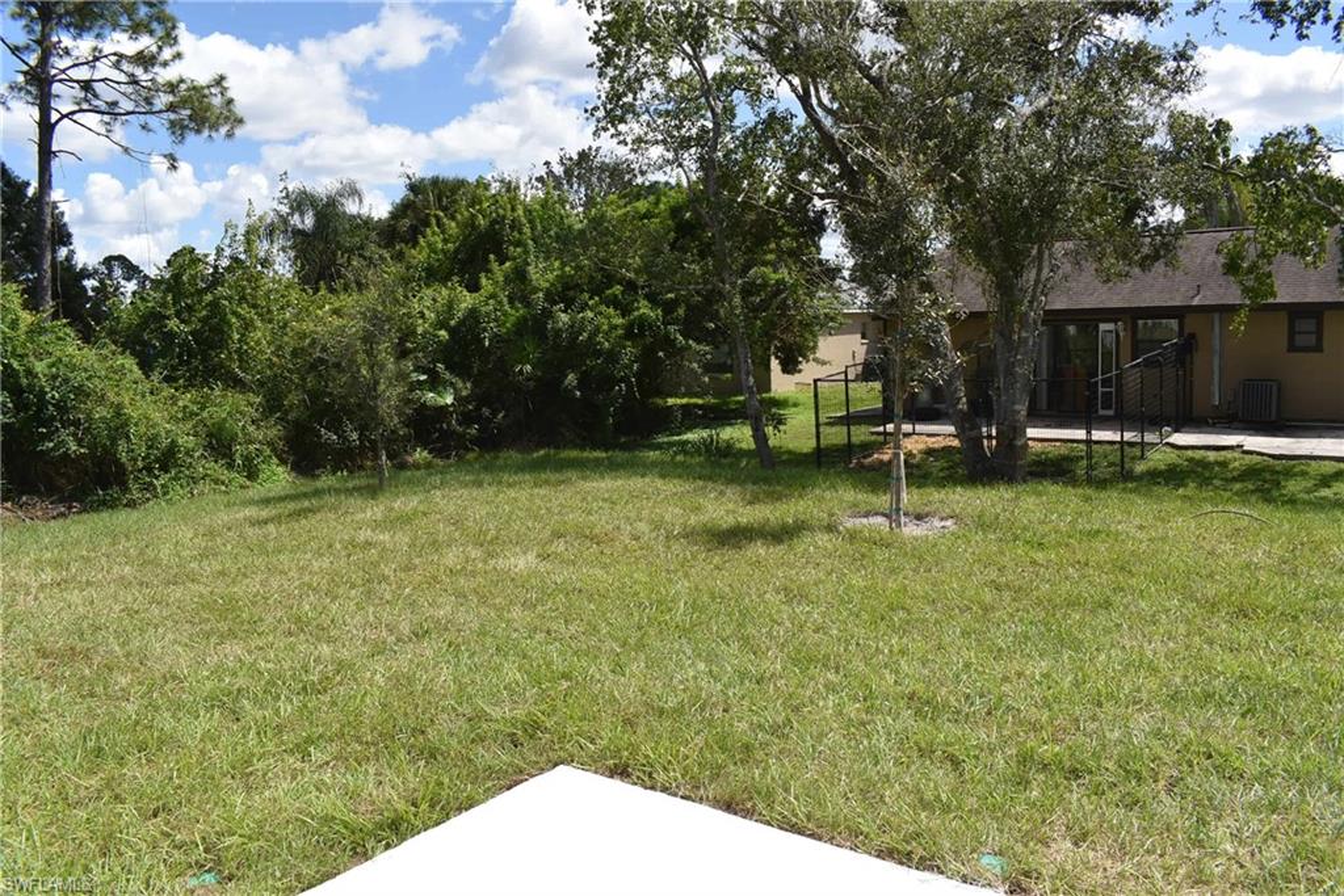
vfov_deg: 47.9
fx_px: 1008
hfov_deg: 67.4
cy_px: 448
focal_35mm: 27
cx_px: 672
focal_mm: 18
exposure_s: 1/200
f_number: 14
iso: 200
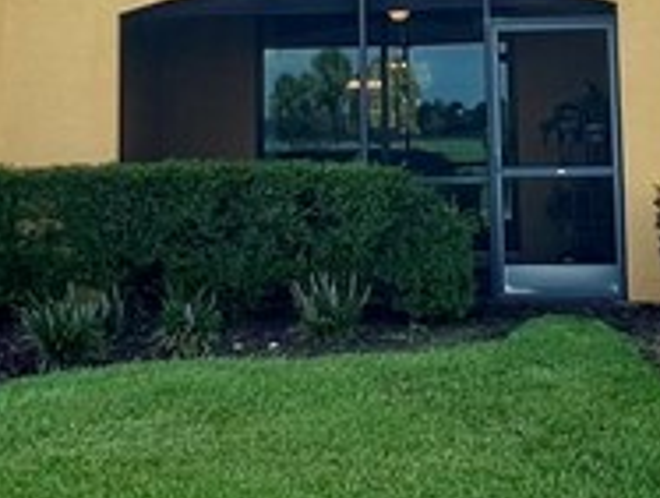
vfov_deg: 20.0
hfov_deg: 27.3
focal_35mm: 71
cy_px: -35
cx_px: 321
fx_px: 1356
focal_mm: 1.57
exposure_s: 1/473
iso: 32
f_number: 1.8
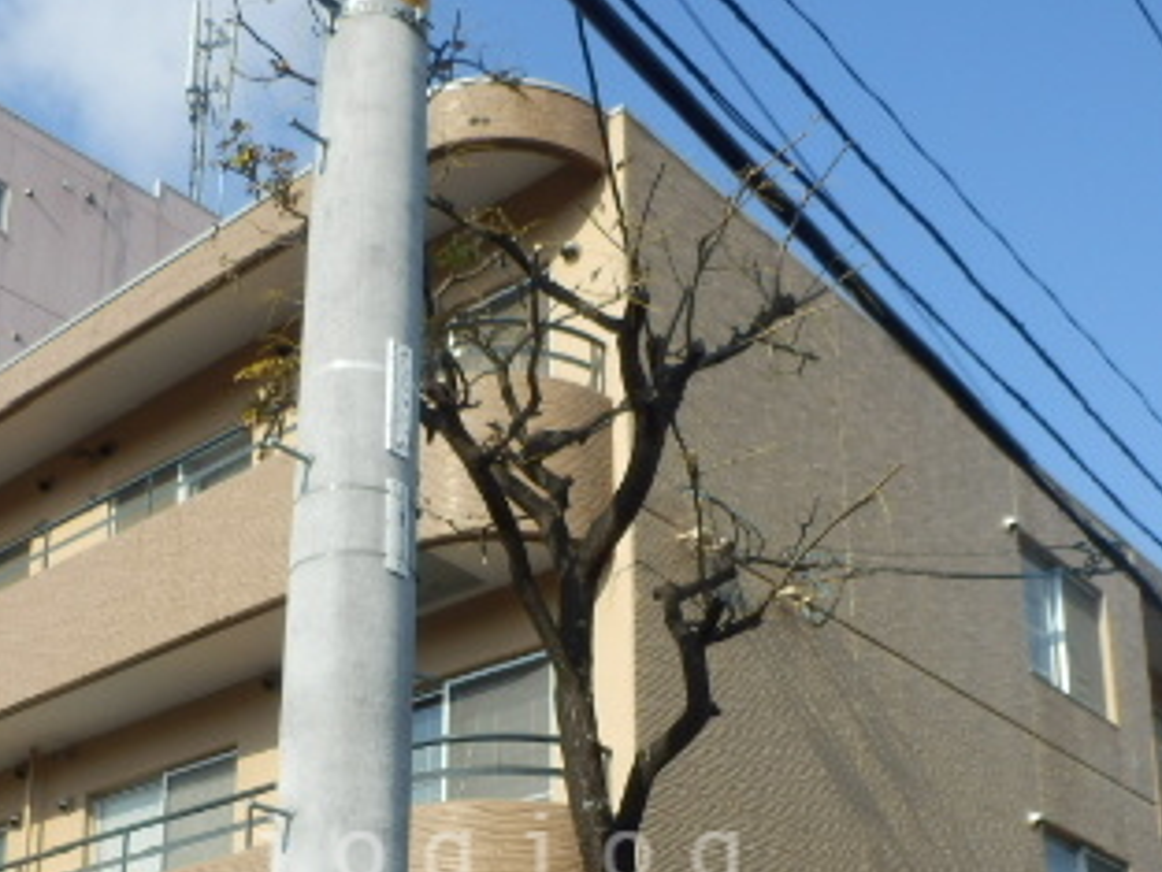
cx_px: 505
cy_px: 850
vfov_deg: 28.1
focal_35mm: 49
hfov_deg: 38.8
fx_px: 1645
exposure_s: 1/125
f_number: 7.9
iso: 80
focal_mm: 4.2
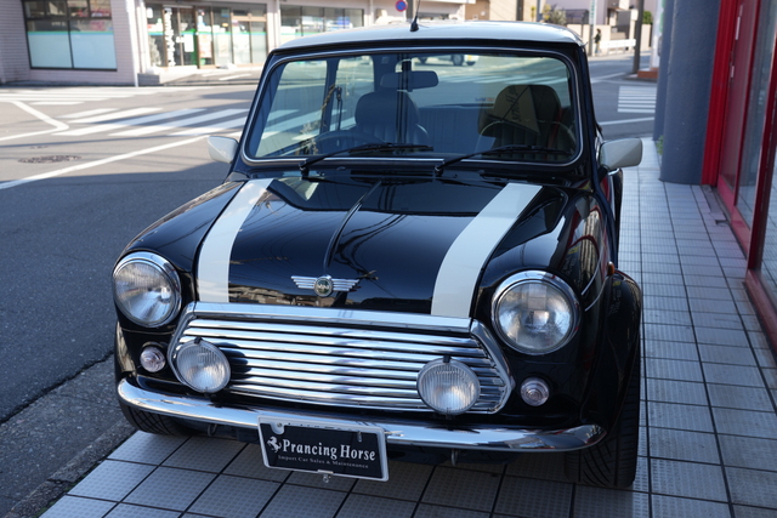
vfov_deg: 36.9
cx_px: 388
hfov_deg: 53.1
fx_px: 777
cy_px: 259
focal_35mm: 36
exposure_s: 1/125
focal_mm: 36
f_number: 5.6
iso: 100
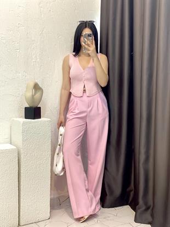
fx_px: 340
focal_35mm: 52
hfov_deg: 28.0
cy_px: 114
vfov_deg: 36.8
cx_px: 85
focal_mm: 6
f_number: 2
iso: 125
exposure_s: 1/100
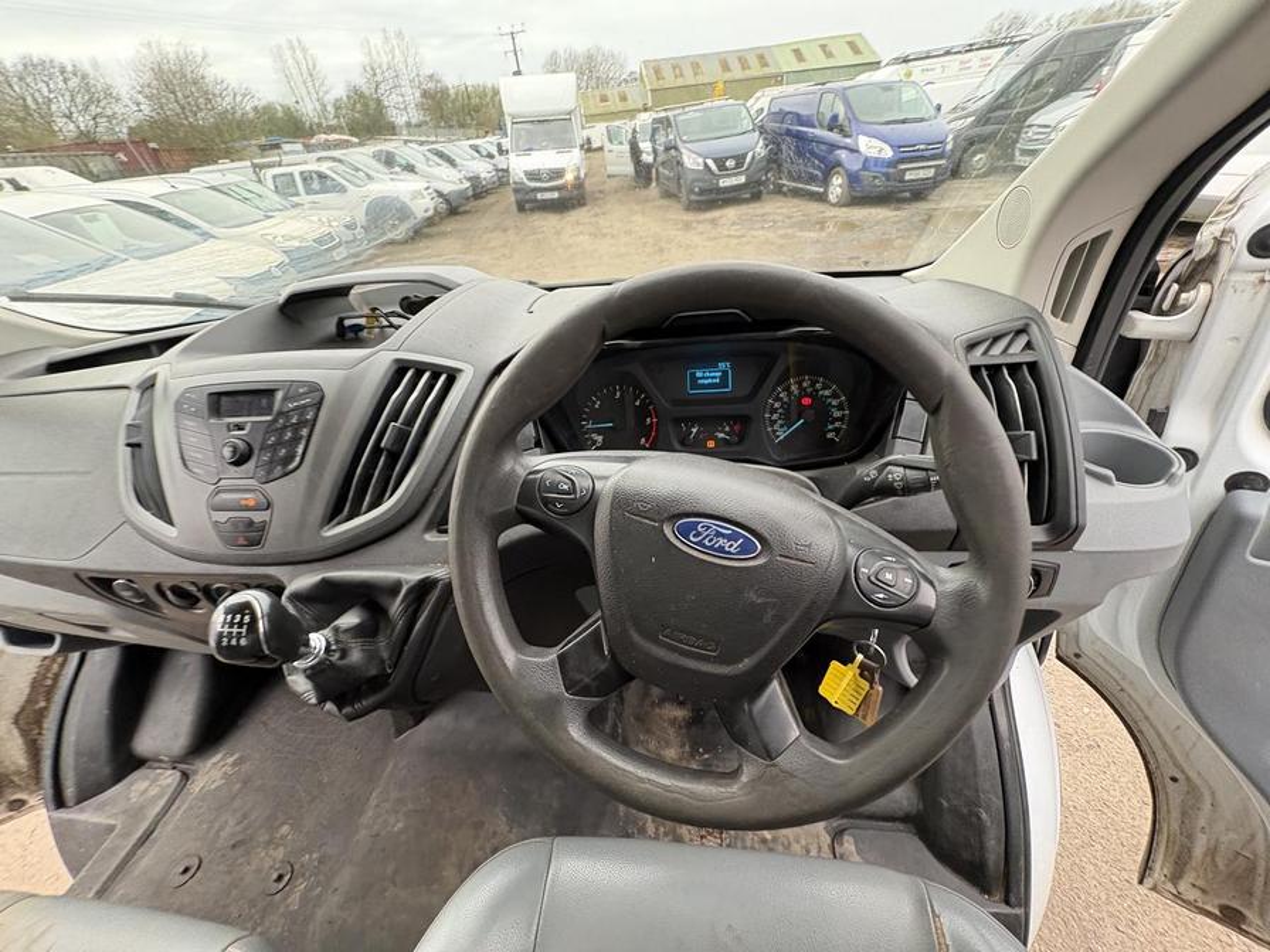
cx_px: 635
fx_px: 514
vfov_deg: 85.7
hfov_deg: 102.1
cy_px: 476
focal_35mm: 14
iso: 200
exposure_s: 1/75
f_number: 2.2
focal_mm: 2.22
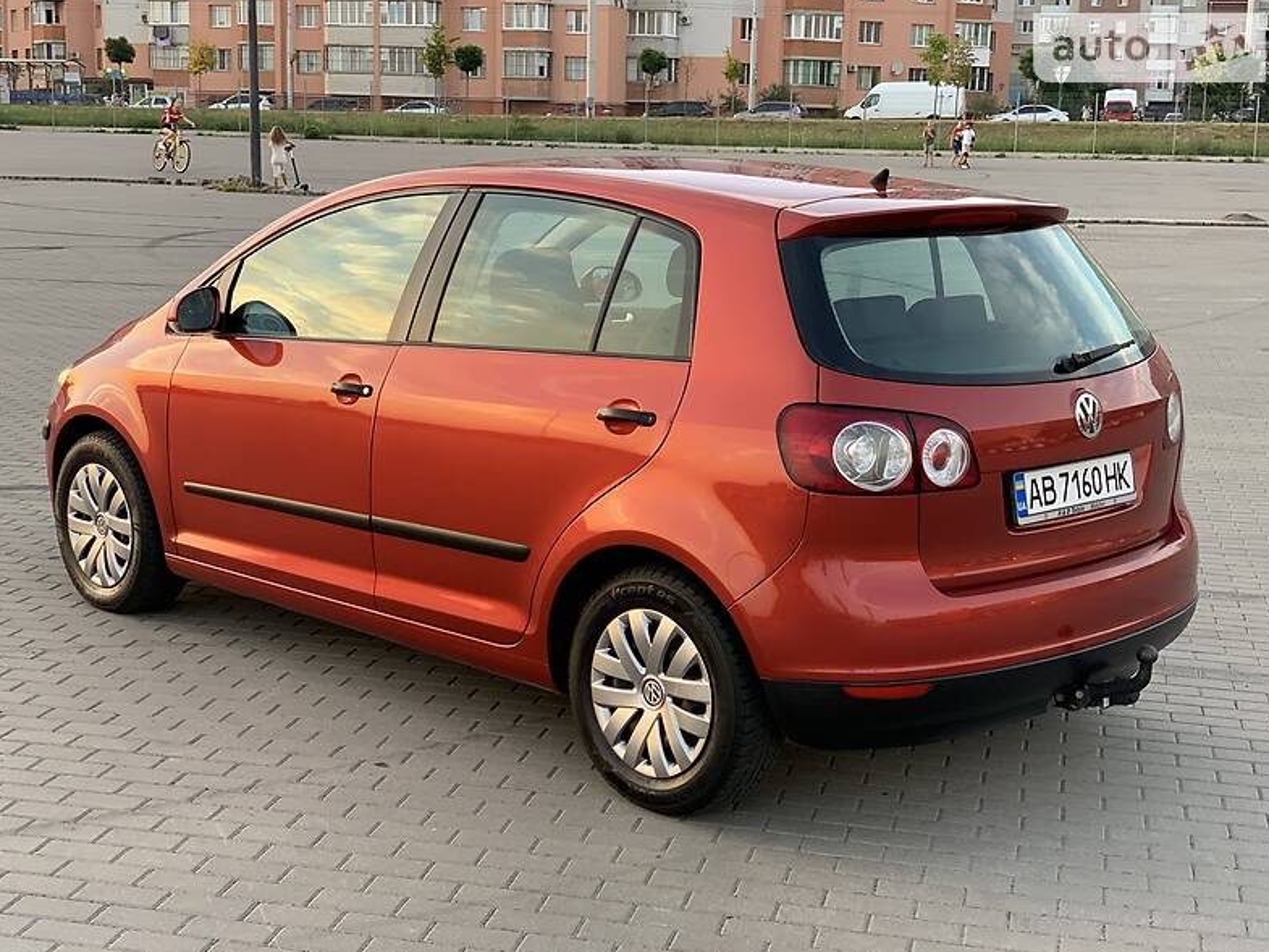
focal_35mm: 53
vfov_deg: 27.5
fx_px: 1943
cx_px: 643
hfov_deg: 36.2
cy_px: 478
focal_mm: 6
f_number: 2.4
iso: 80
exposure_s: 1/122
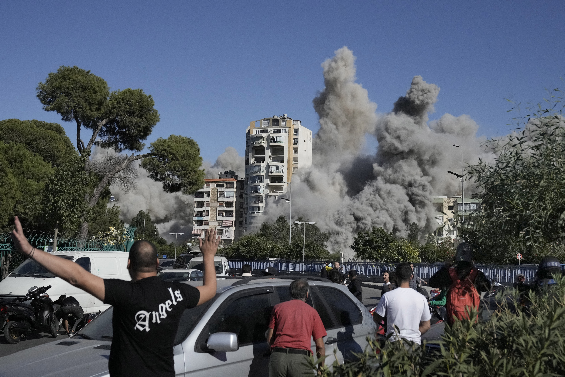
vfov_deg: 33.4
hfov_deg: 48.5
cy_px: 188
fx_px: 628
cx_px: 282
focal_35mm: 40
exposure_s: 1/32000
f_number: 5.6
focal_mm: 40
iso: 3200
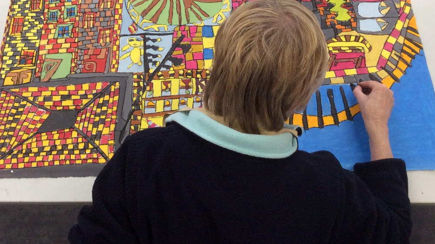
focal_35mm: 46
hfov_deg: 44.6
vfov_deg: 25.8
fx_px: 531
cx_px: 217
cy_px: 82
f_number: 2.4
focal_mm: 3.3
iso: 64
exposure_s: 1/100
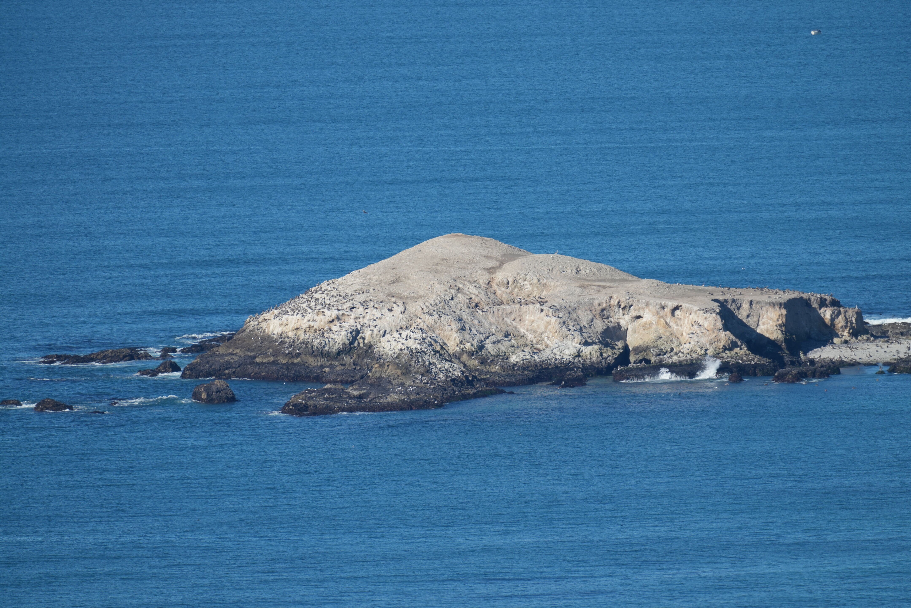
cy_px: 304
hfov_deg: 3.4
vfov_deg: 2.3
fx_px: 15182
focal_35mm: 600
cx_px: 456
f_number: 5.6
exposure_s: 1/2000
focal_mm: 600
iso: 400
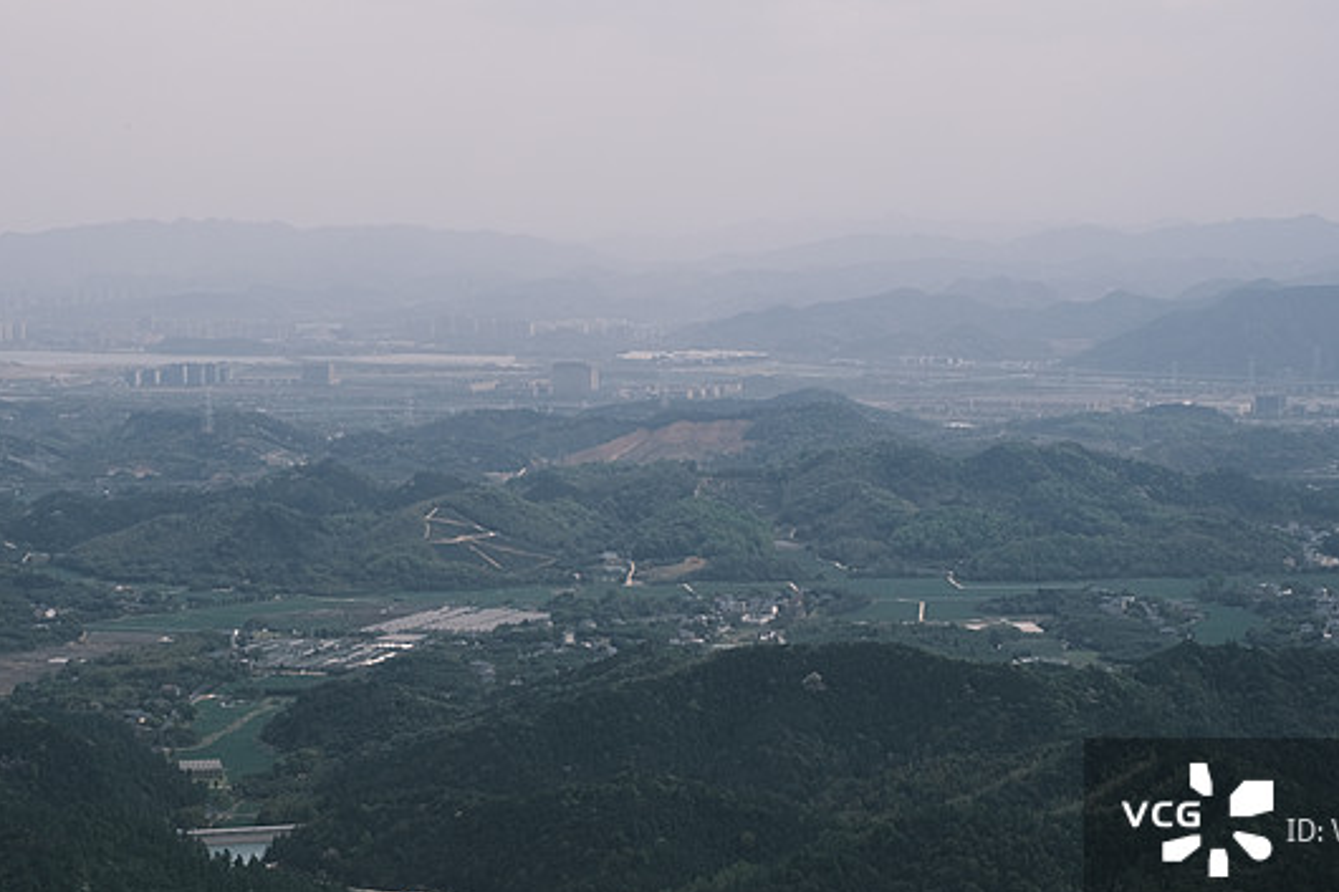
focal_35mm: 80
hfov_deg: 25.4
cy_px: 507
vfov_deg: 17.0
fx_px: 2974
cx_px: 637
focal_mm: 35
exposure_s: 1/500
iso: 160
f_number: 8
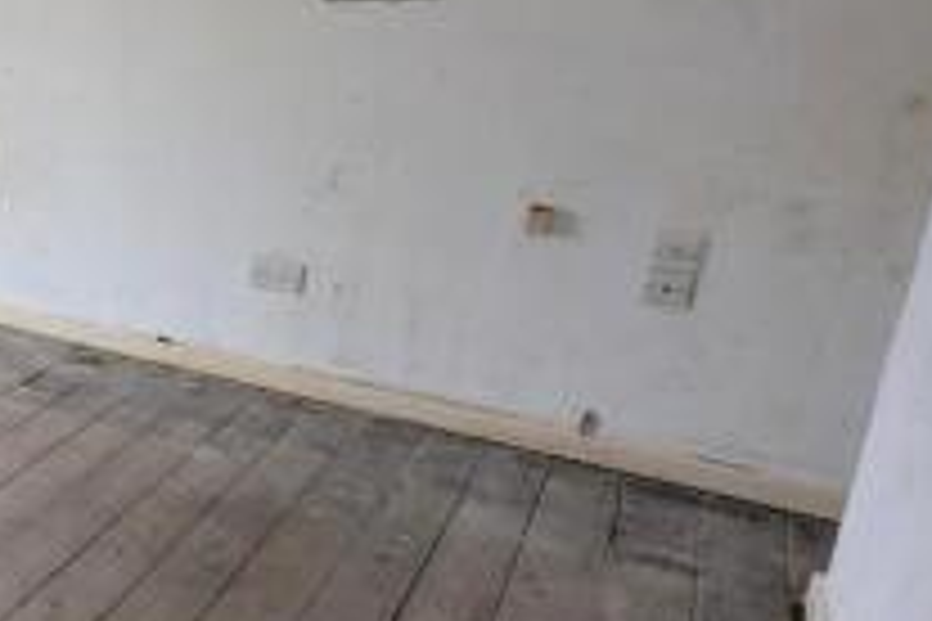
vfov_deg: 35.0
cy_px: 295
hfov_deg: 34.4
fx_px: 984
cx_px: -302
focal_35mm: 38
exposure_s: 1/23.3
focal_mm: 1.95
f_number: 2.2
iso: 154
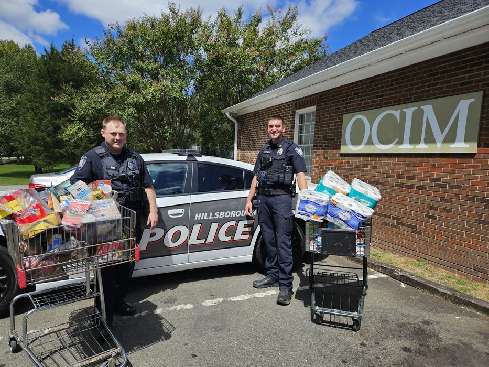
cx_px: 244
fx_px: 325
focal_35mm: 23
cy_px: 184
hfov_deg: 73.9
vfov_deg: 58.9
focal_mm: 5.4
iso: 25
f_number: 1.8
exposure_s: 1/2071
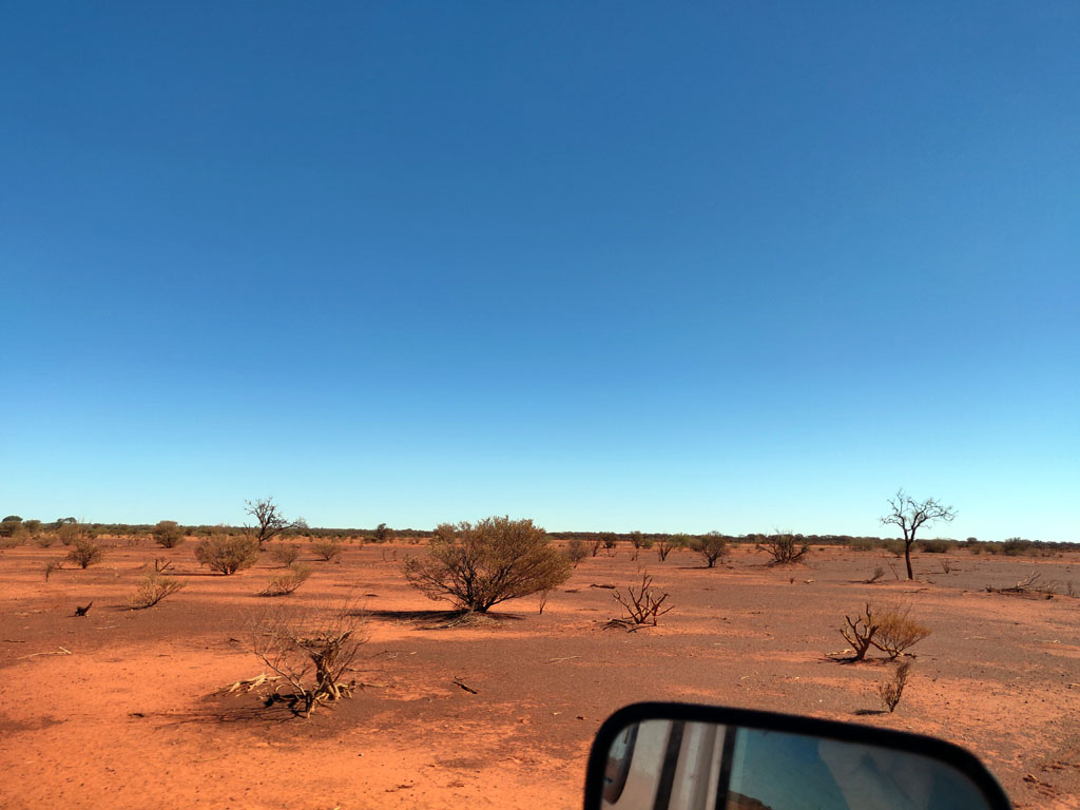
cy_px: 405
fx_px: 780
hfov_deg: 69.4
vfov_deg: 54.9
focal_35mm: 25
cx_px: 540
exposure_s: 1/1402
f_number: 1.7
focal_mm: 4.25
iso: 100
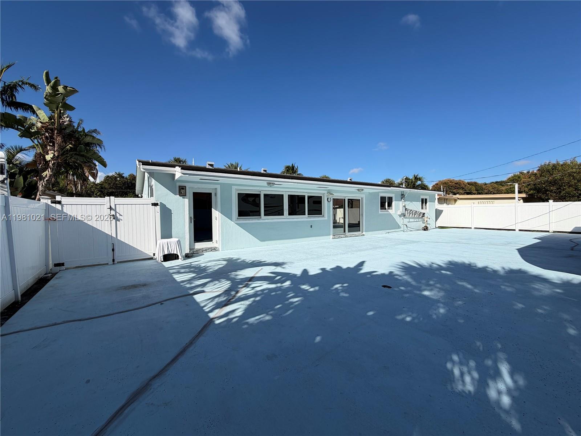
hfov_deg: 102.1
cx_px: 290
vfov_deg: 85.7
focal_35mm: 14
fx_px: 235
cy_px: 218
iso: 20
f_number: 2.2
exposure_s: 1/1167
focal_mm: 2.22
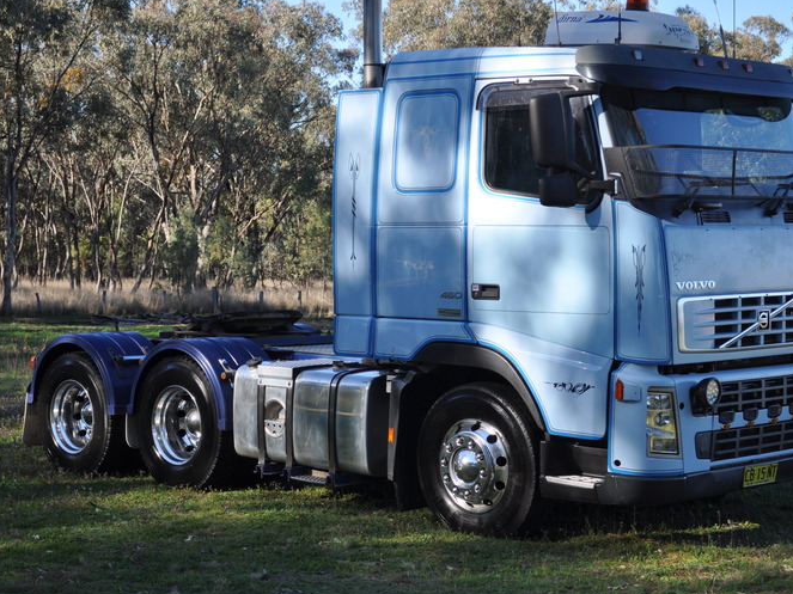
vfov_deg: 20.2
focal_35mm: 73
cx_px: 416
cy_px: 305
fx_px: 1672
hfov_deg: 26.7
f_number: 5.6
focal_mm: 42
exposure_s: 1/125
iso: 220
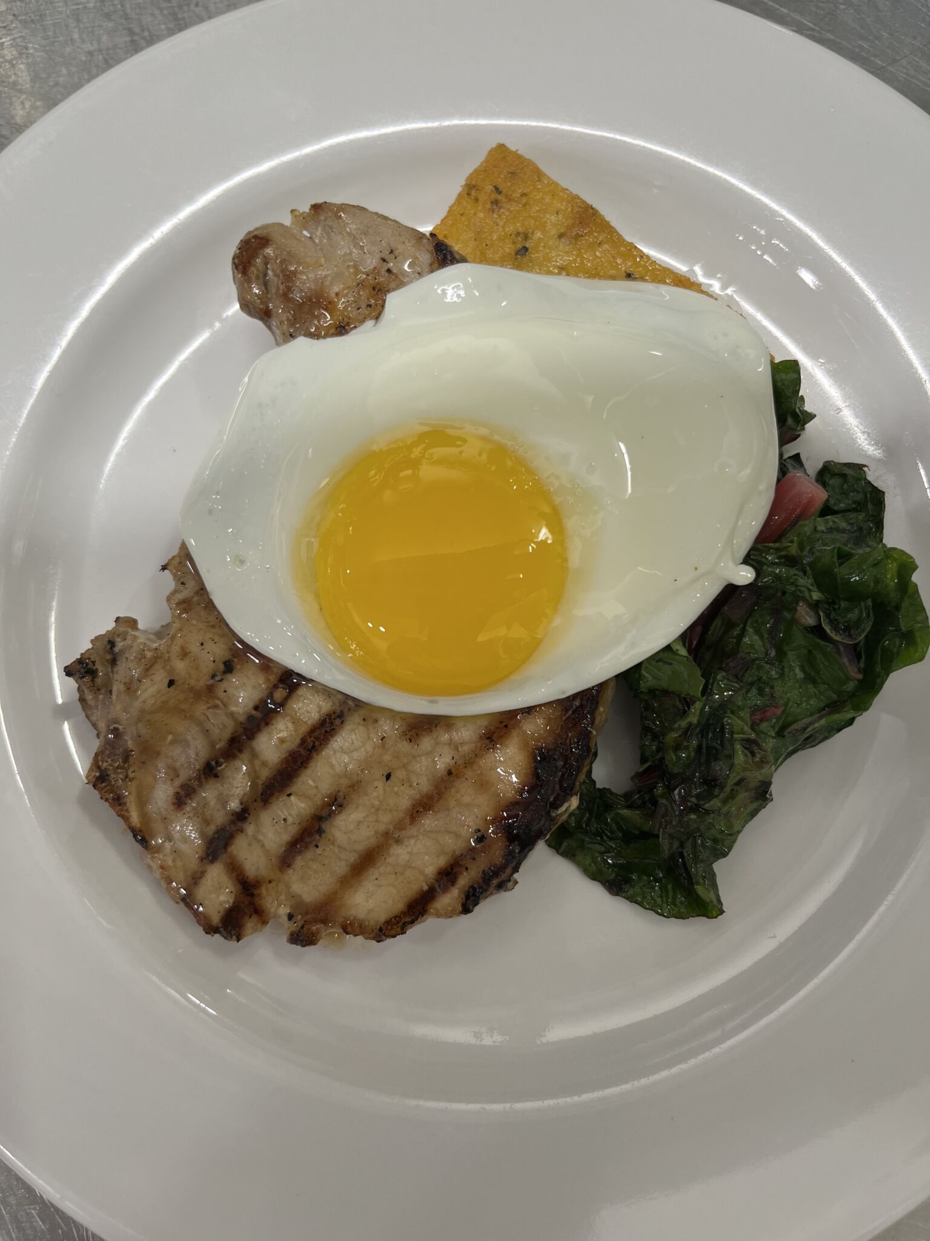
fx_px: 931
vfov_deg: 67.3
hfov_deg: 53.1
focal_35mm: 26
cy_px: 620
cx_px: 465
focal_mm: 5.1
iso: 80
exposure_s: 1/120
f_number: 1.6
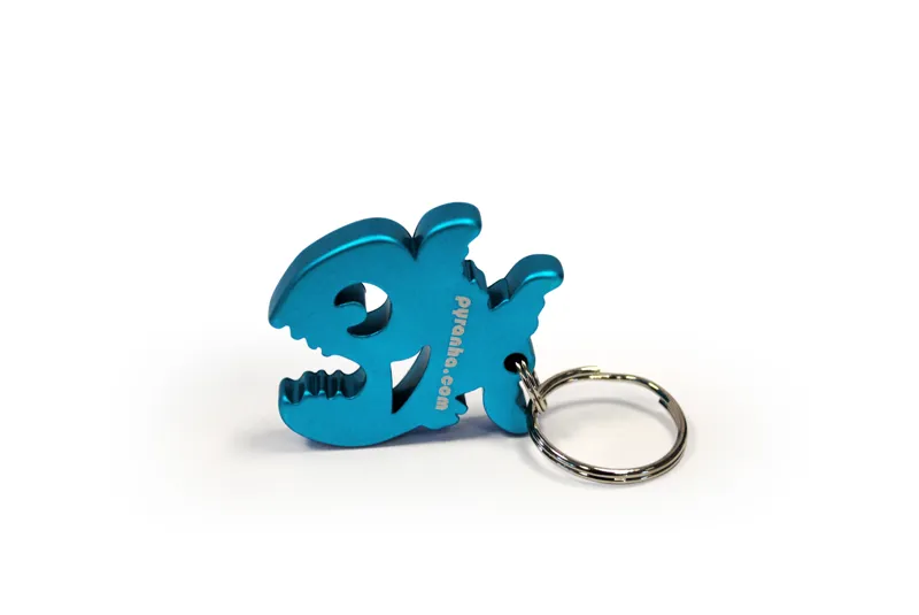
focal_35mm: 68
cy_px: 308
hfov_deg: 29.8
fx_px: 1725
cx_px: 460
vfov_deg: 20.2
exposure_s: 1/50
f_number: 5.3
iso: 400
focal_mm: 45
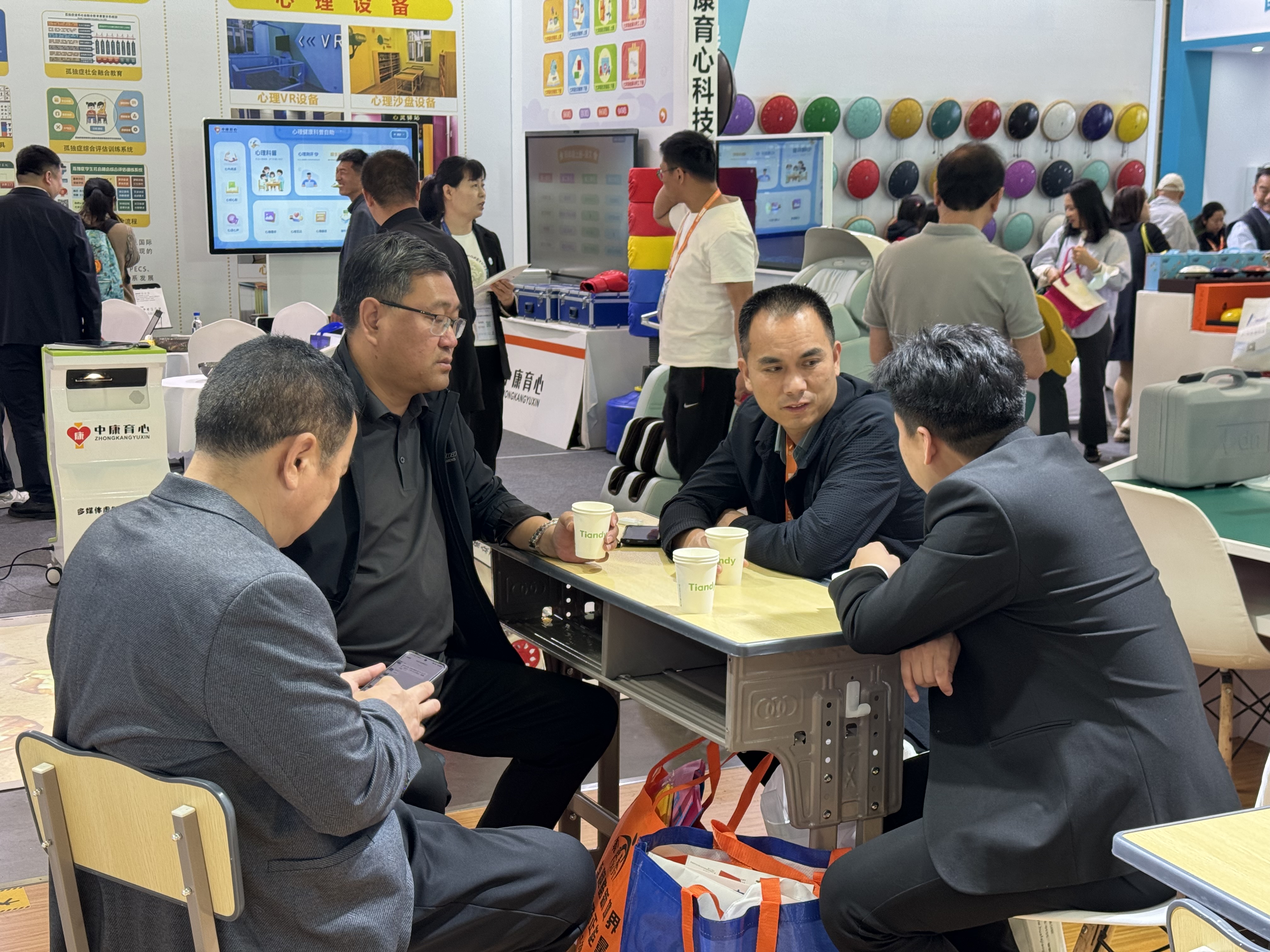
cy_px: 476
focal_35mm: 48
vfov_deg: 30.3
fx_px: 1761
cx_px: 635
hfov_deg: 39.7
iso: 100
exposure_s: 1/100
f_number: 1.78
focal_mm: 6.86
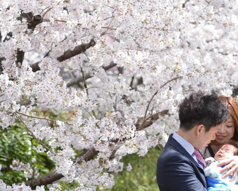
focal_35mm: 146
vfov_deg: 10.6
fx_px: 1025
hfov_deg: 13.2
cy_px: 95
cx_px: 114
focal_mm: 85
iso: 400
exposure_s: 1/800
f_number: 4
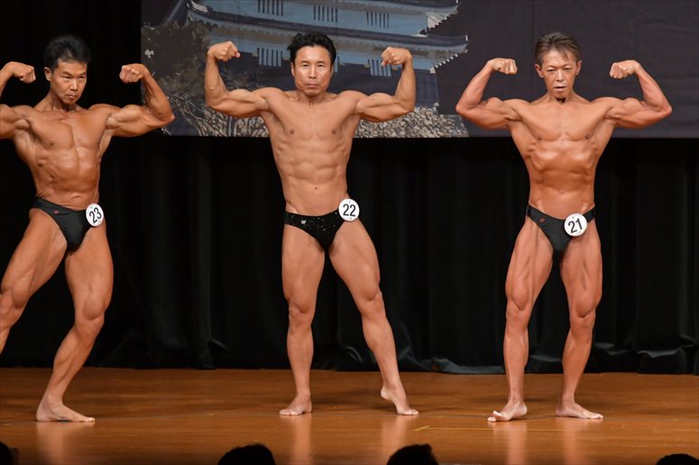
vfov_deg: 4.8
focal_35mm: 285
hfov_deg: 7.2
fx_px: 5531
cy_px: 232
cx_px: 350
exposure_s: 1/400
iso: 5000
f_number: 5.6
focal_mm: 190
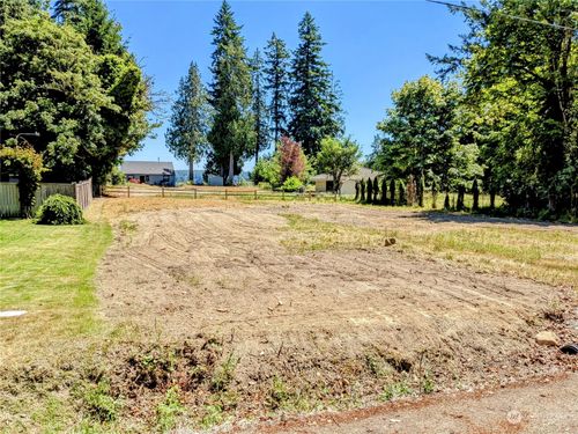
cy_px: 217
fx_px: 451
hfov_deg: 65.3
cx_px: 289
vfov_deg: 51.4
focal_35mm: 27
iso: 57
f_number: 1.73
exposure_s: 1/2611
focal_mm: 4.38
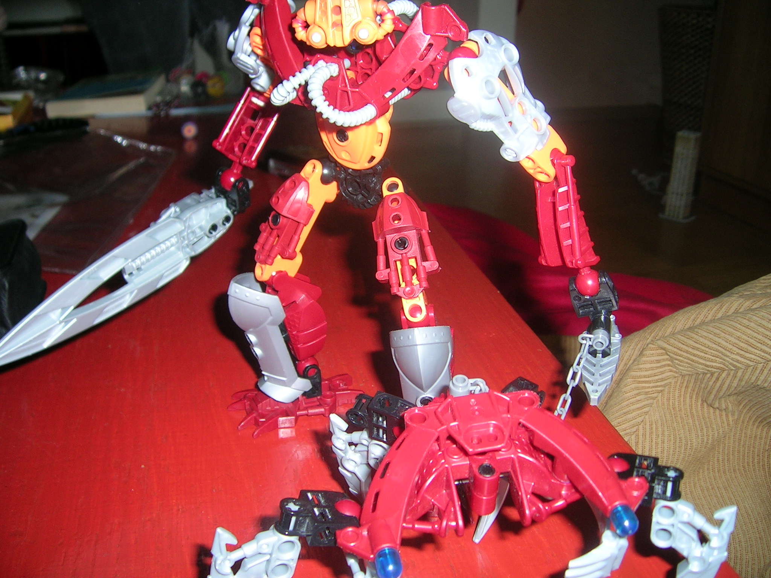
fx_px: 780
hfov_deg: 52.6
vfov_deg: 40.7
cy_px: 289
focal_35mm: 35
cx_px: 386
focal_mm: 5.4
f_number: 2.8
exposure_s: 1/60.1
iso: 50
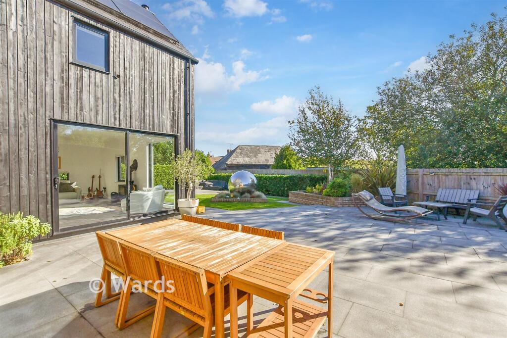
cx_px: 254
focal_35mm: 15
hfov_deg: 100.4
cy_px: 169
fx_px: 211
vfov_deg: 77.3
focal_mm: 10
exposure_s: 1/1000
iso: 320
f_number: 8
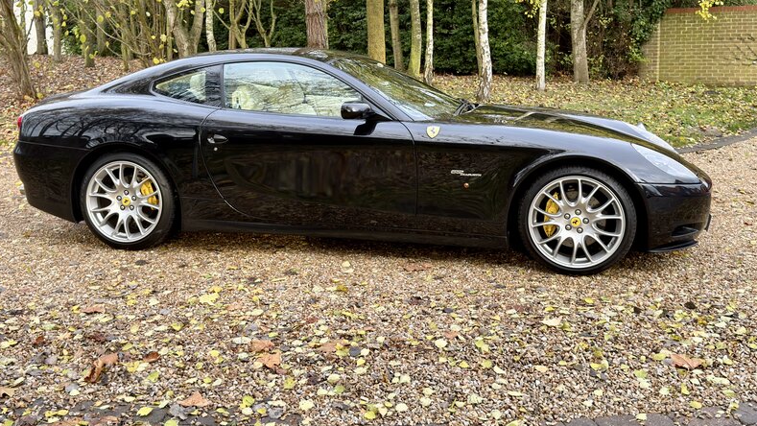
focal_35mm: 42
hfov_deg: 48.4
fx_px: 843
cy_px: 149
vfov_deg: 28.2
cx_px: 376
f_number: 1.78
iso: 50
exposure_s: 1/140
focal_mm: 6.76
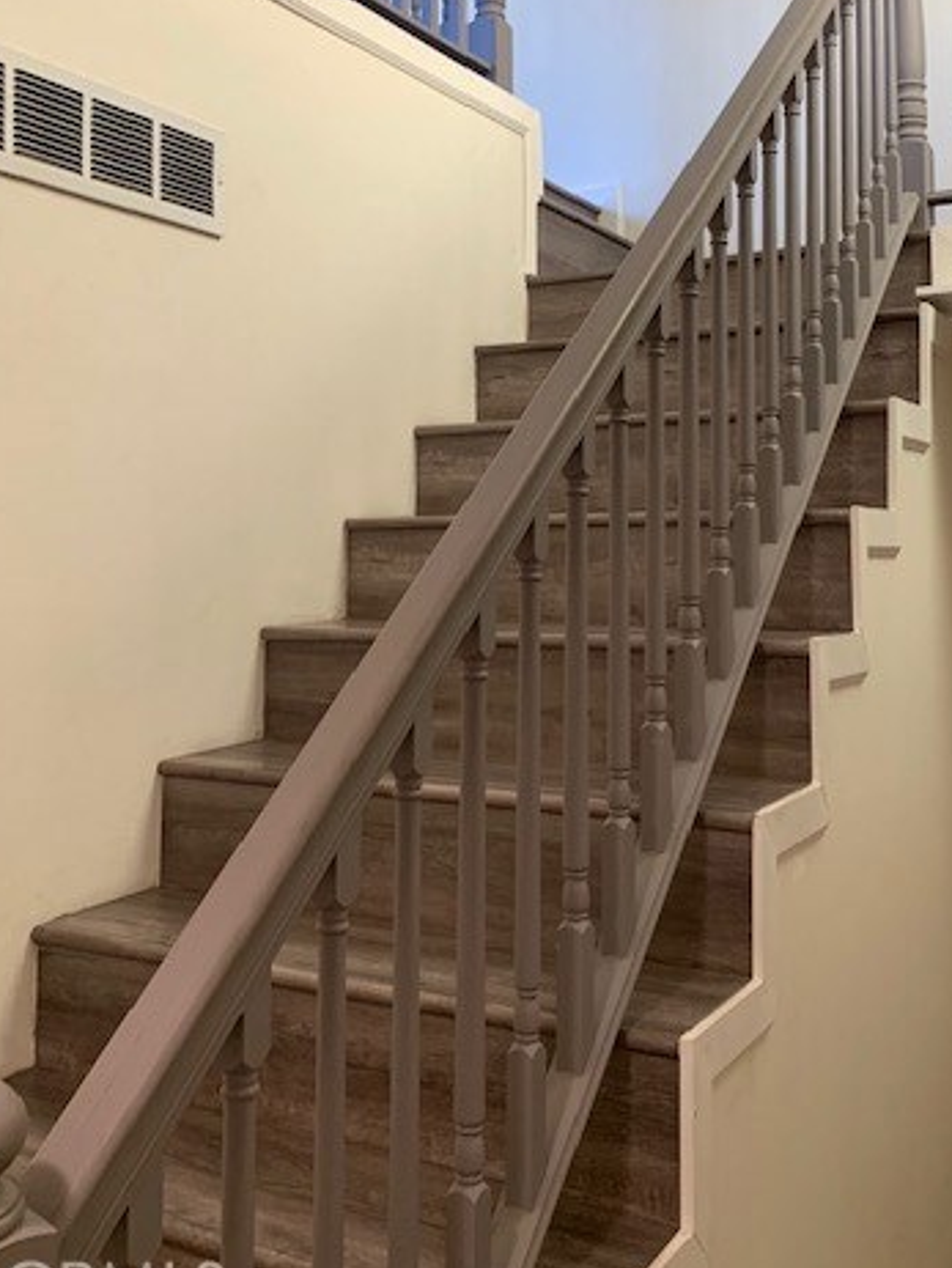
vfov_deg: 50.6
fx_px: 1319
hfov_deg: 39.5
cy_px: 447
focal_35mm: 36
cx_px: 576
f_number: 1.8
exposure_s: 1/60
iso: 80
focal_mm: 4.25
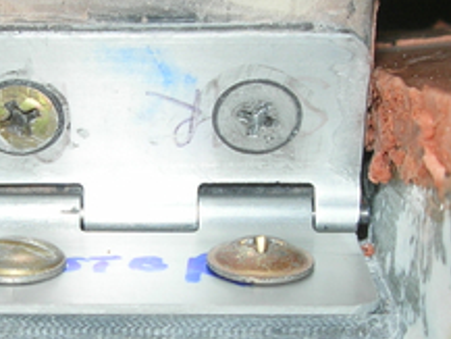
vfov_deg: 13.2
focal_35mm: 112
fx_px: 1460
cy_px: 187
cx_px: 148
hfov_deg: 17.5
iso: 64
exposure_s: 1/60.1
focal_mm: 7.8
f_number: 4.8
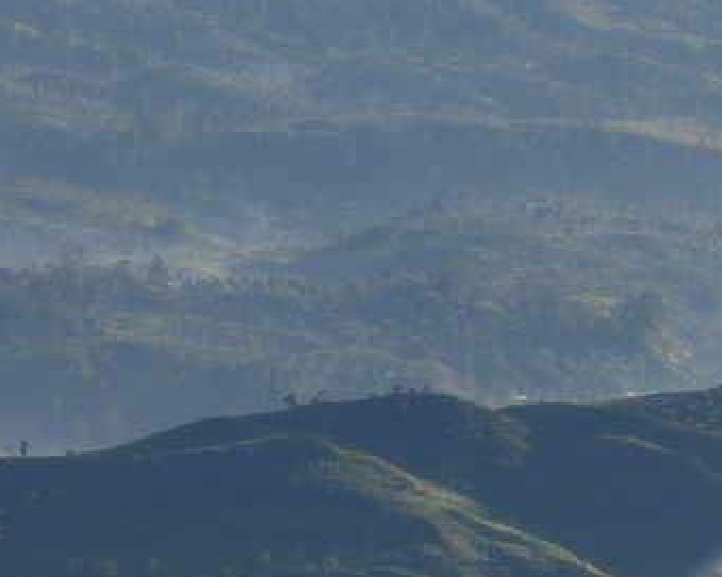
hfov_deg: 2.2
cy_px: 1086
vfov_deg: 1.7
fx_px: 18906
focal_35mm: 885
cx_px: 1115
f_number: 13
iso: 200
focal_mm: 200
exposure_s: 1/320
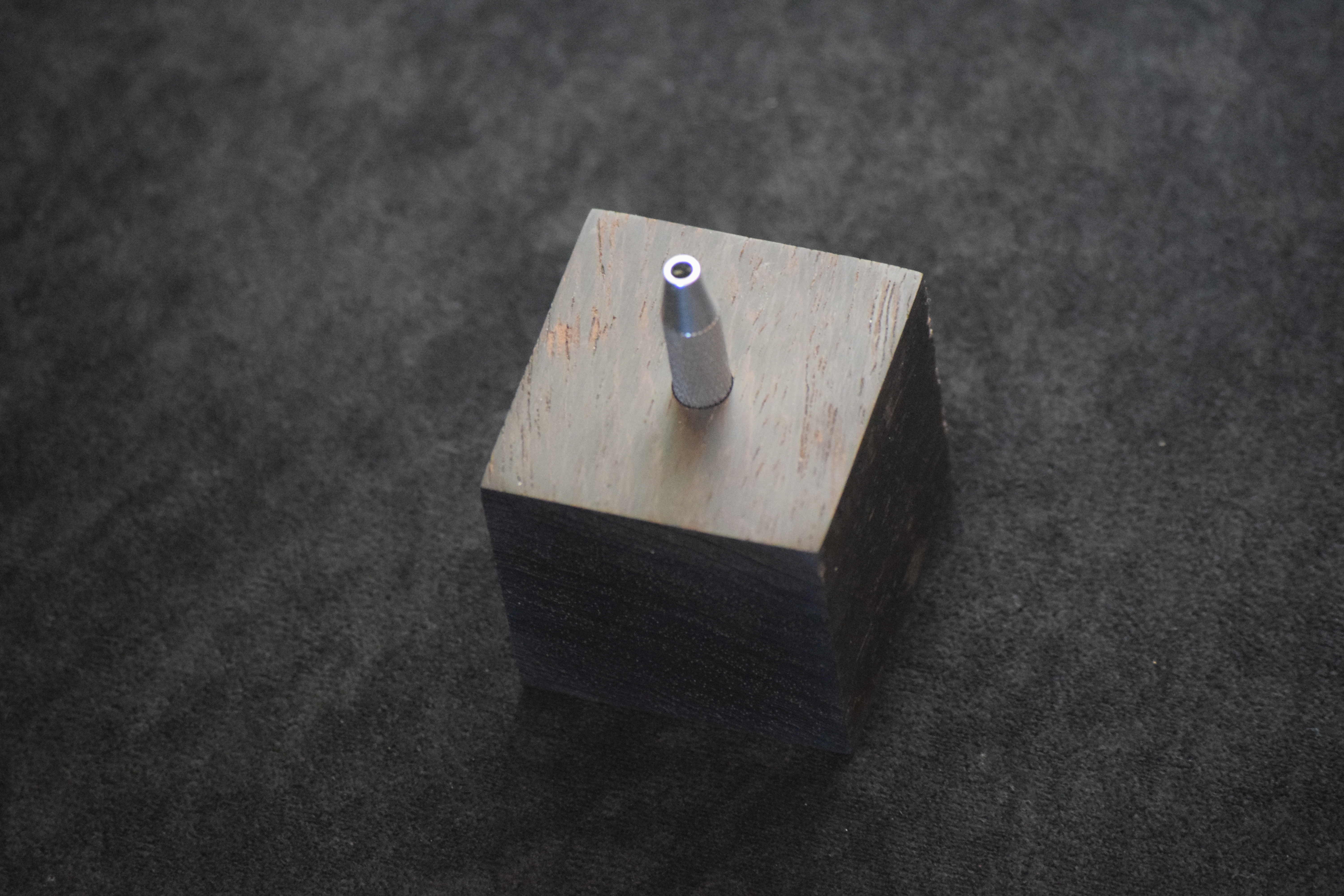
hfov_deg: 8.9
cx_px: 672
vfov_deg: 5.9
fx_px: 8679
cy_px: 448
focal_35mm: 232
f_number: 5
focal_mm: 155
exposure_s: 1/60
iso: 6400
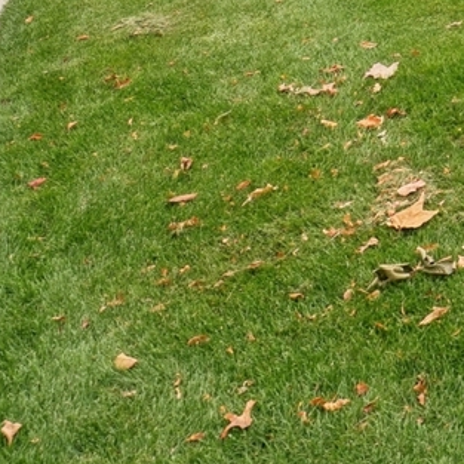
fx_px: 1061
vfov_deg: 19.7
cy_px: -317
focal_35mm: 70
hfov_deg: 17.3
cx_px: 948
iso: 400
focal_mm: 15.9
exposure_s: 1/250
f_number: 8
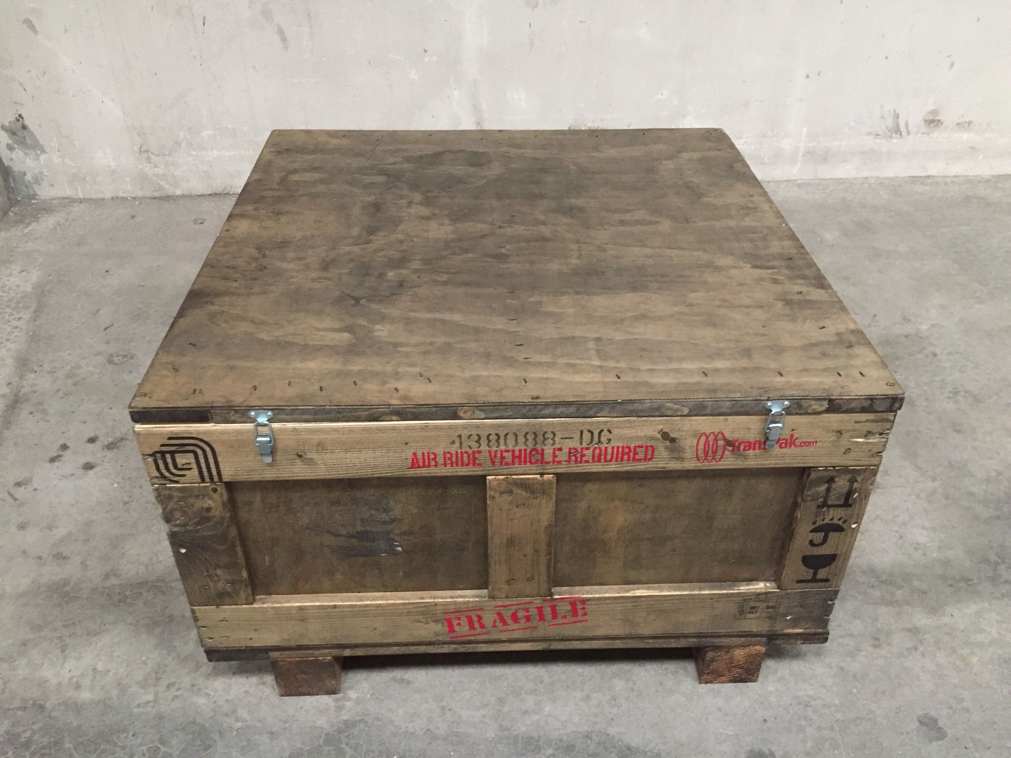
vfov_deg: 48.2
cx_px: 506
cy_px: 379
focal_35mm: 29
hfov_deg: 61.7
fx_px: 847
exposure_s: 1/25
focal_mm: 4.15
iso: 250
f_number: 2.2
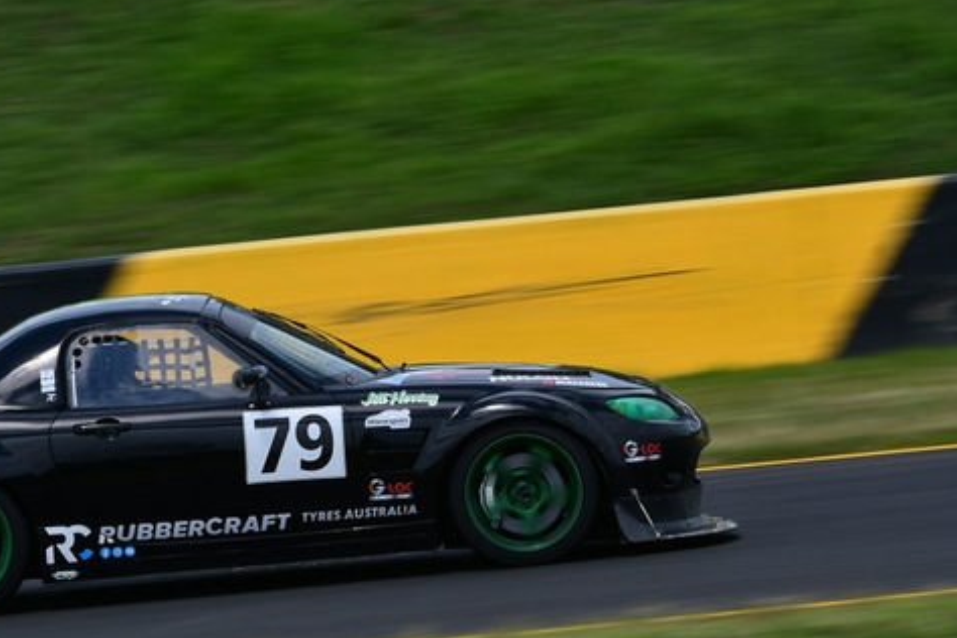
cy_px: 281
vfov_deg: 2.3
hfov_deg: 3.4
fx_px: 16161
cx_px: 458
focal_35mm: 608
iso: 200
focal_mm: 240
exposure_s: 1/320
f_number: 13
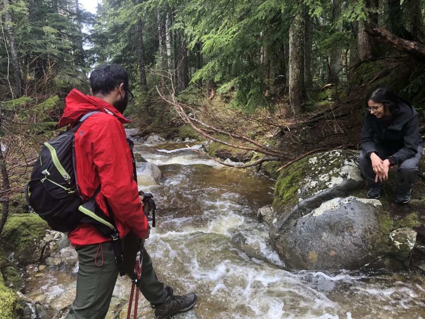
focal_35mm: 28
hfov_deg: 63.4
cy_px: 160
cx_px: 212
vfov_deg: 49.7
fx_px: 344
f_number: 1.8
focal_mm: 3.99
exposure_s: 1/120
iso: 50
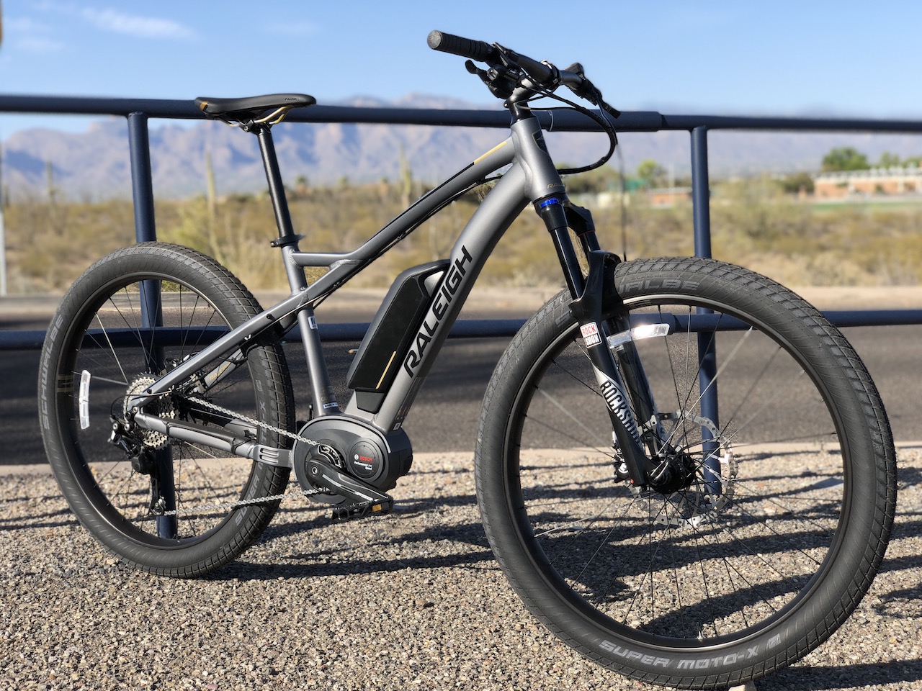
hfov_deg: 36.8
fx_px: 1385
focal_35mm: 52
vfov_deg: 28.0
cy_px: 346
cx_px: 461
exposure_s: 1/631
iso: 16
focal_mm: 6
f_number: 2.4
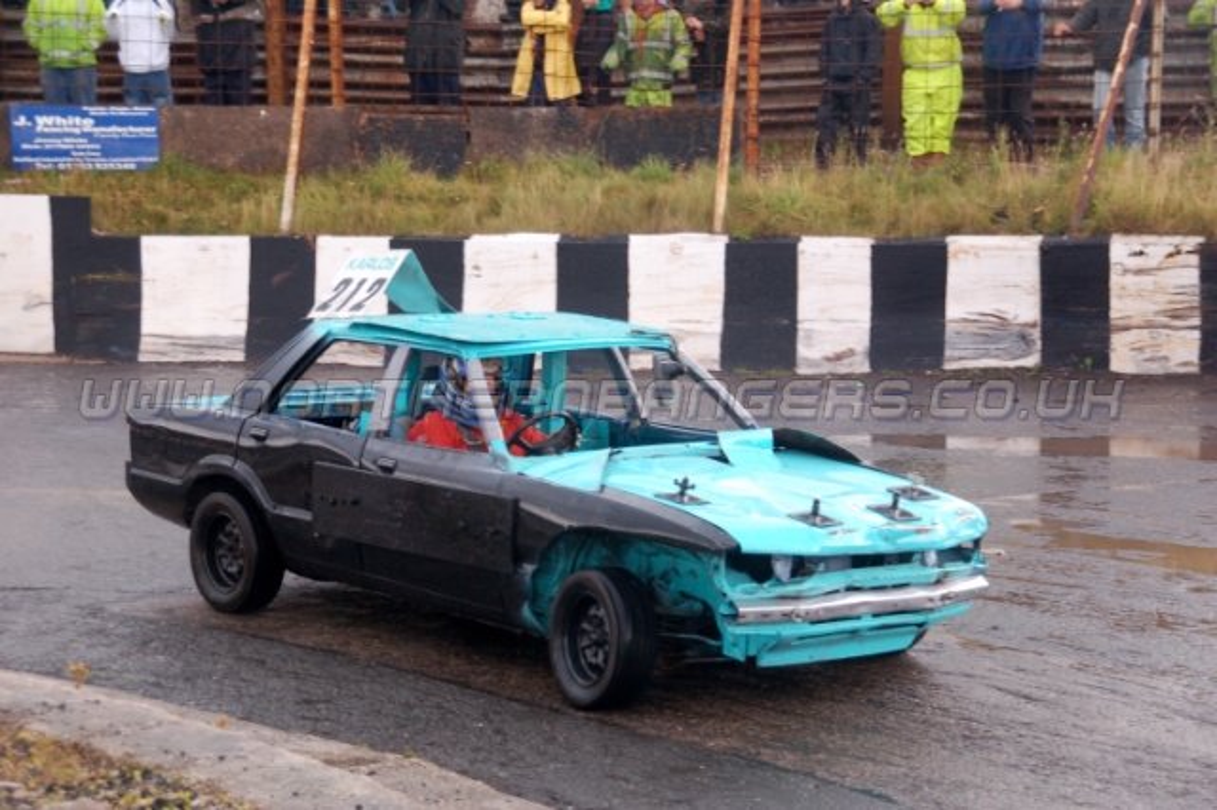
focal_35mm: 82
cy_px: 405
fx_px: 2787
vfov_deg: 16.5
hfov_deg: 24.6
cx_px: 608
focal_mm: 55
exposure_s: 1/400
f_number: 5.3
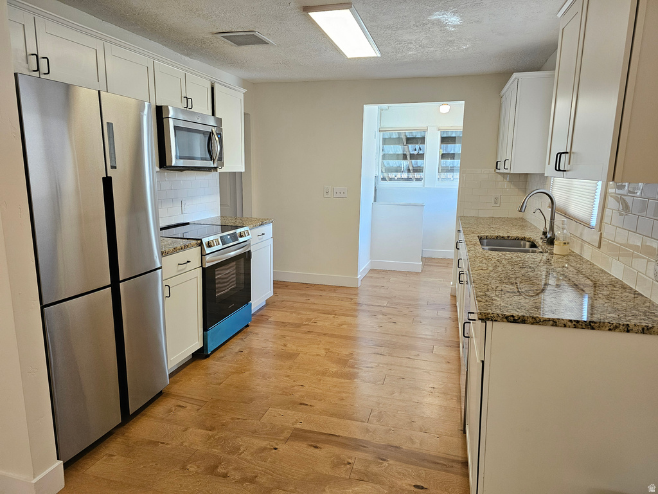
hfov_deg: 73.9
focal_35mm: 23
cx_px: 329
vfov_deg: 58.9
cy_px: 247
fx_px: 437
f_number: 1.7
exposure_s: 1/120
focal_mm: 6.3
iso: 400
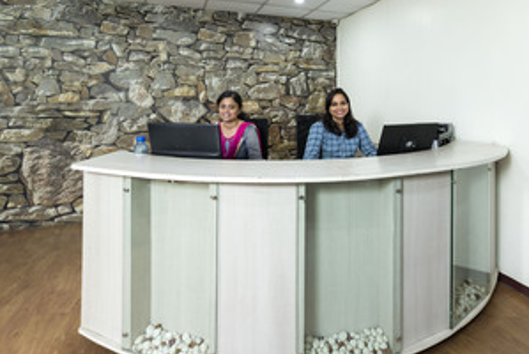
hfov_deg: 75.3
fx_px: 338
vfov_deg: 54.5
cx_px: 315
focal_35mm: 23
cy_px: 131
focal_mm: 15
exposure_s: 1/15
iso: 500
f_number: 4.5
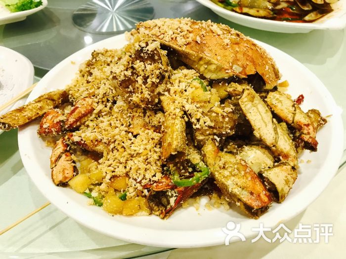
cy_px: 130
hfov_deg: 63.4
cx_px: 173
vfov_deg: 49.7
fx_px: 280
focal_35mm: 28
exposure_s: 1/17
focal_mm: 3.99
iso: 50
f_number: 1.8
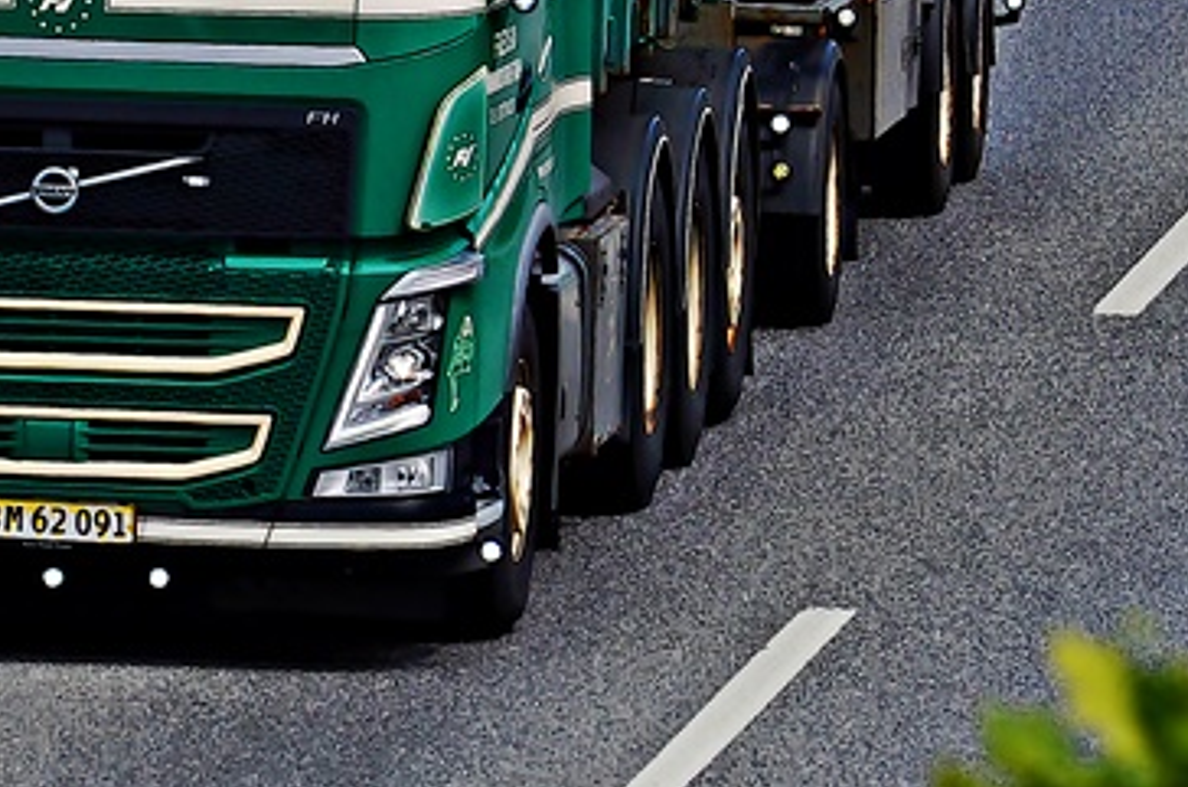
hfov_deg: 3.5
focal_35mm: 594
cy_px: -59
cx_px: 199
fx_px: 19559
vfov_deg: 2.3
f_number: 10
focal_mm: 180
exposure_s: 1/1600
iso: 640
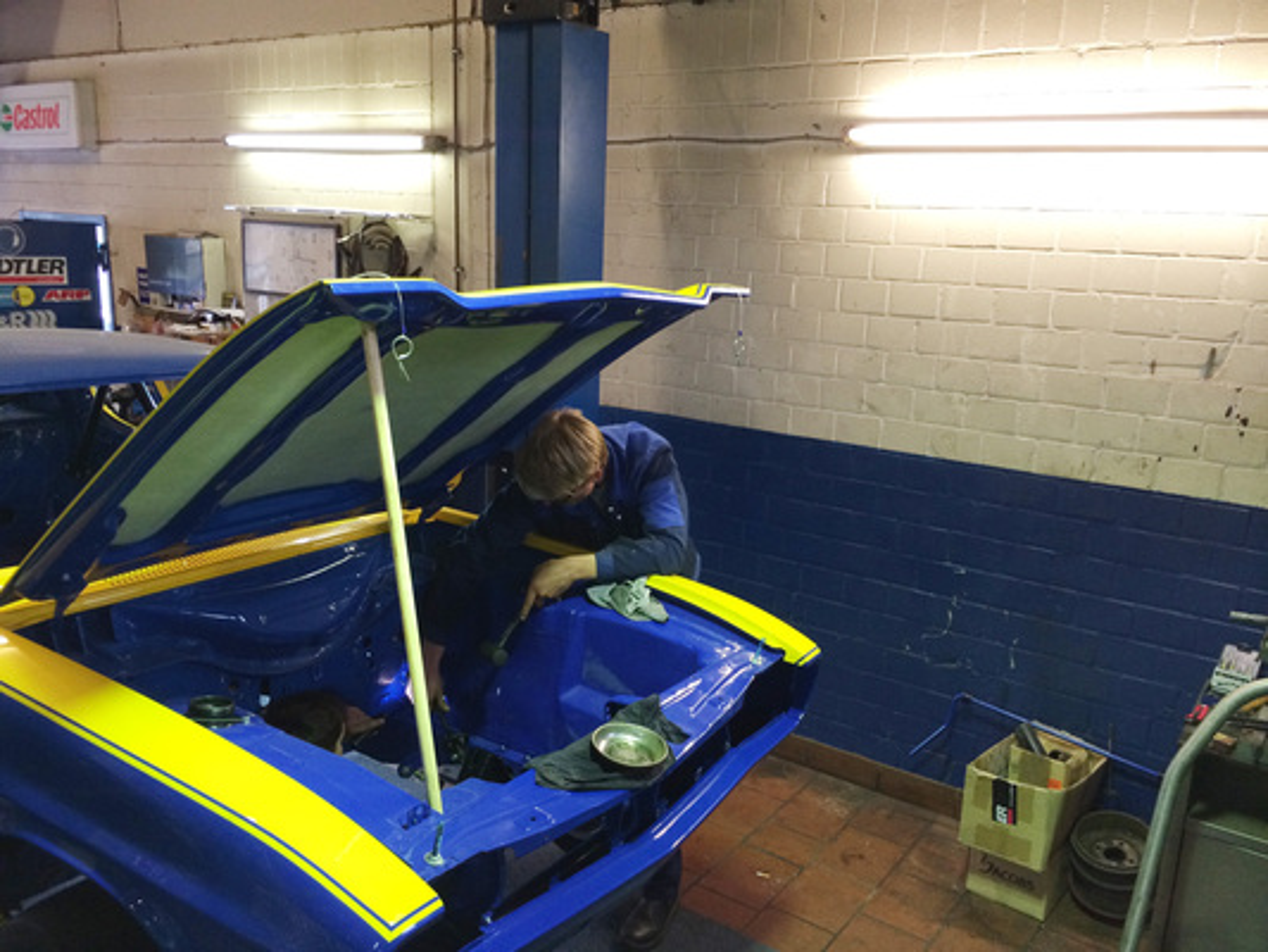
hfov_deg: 60.0
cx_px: 634
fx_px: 1099
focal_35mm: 30
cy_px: 476
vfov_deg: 46.8
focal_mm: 4.12
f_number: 2.2
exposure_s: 1/30
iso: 125
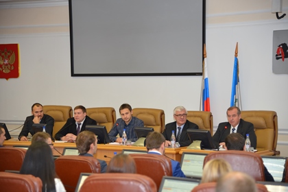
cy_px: 96
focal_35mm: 82
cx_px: 144
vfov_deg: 16.7
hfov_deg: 24.8
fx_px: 656
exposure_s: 1/60
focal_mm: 82
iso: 360
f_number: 4
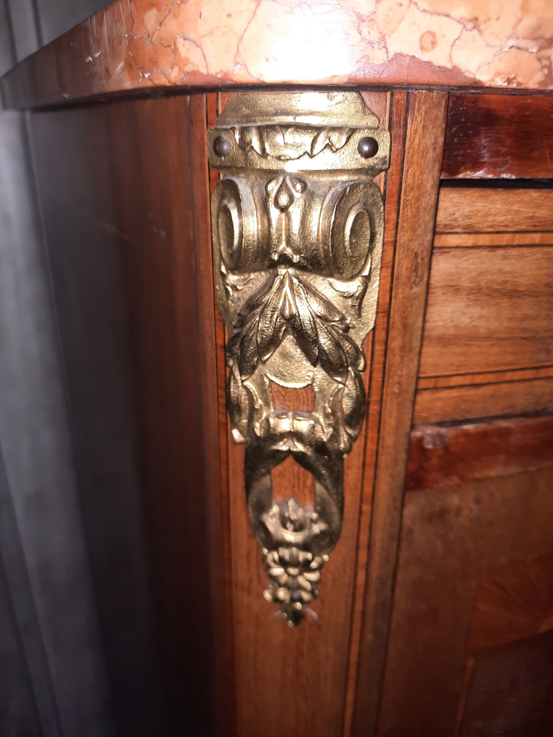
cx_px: 276
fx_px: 533
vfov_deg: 69.4
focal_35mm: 25
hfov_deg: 54.9
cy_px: 368
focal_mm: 4.6
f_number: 2
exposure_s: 1/50
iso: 50
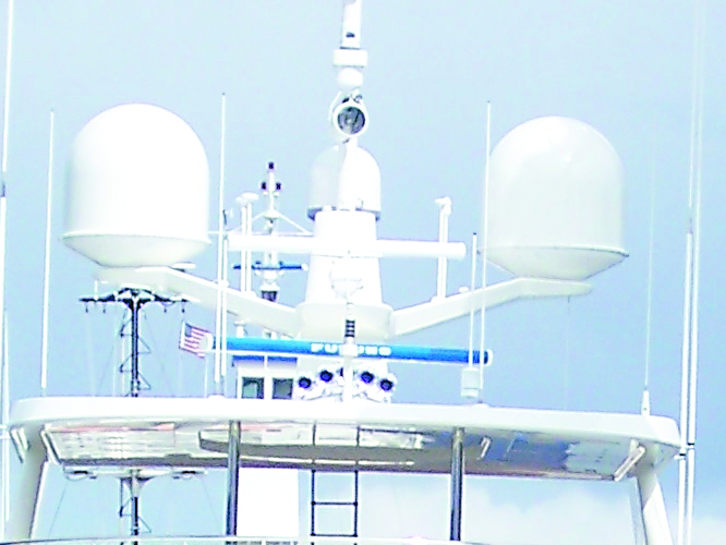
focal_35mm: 370
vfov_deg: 4.0
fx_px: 7763
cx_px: 341
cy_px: 802
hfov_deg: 5.4
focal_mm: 14.5
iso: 80
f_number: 4.3
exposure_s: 1/800
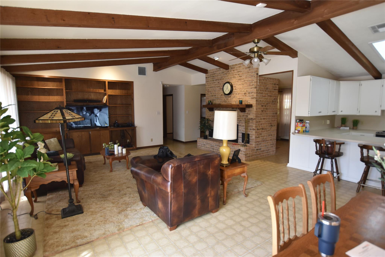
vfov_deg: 63.2
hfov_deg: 85.4
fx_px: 209
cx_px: 192
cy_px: 128
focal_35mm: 20
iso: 400
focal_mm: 13
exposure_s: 1/60
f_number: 4
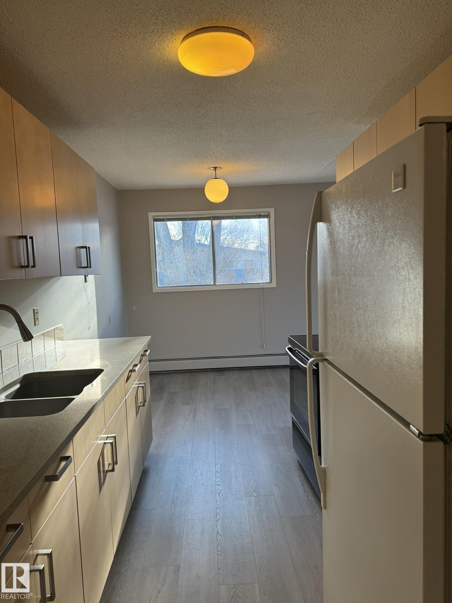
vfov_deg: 71.6
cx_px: 226
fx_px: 418
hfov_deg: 56.8
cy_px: 302
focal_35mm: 24
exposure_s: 1/120
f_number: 1.78
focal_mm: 6.86
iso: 100
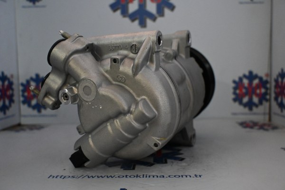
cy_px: 95
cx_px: 142
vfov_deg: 38.4
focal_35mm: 34
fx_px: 273
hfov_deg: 55.1
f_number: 4.2
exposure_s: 1/60
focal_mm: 23
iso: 3200
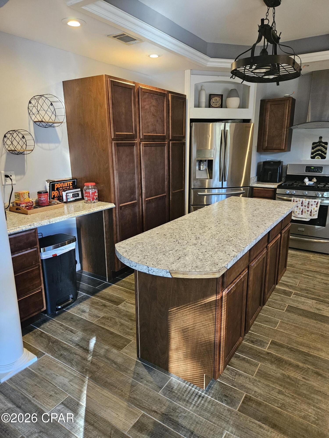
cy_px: 219
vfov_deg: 73.9
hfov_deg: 58.9
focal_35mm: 23
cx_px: 164
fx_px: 291
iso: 640
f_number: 1.8
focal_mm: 5.4
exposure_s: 1/120
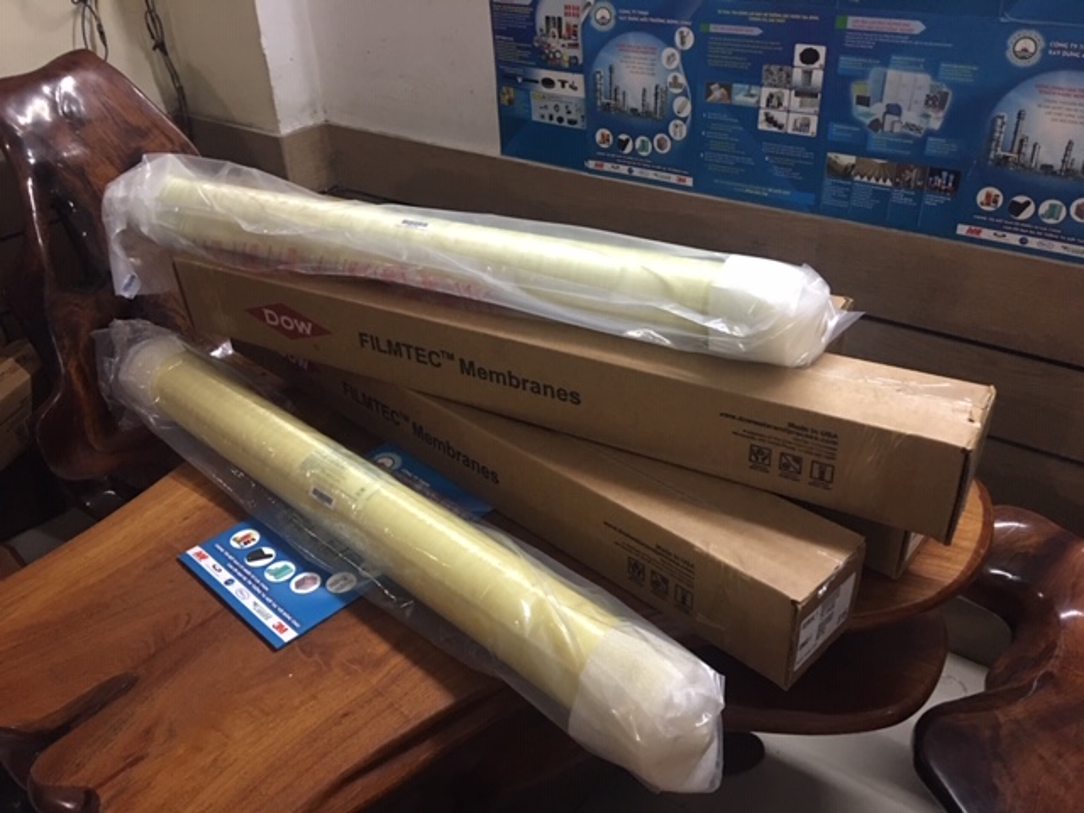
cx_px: 542
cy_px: 406
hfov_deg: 61.7
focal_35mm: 29
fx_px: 908
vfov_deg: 48.2
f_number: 2.2
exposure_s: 1/8
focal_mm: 4.15
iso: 100
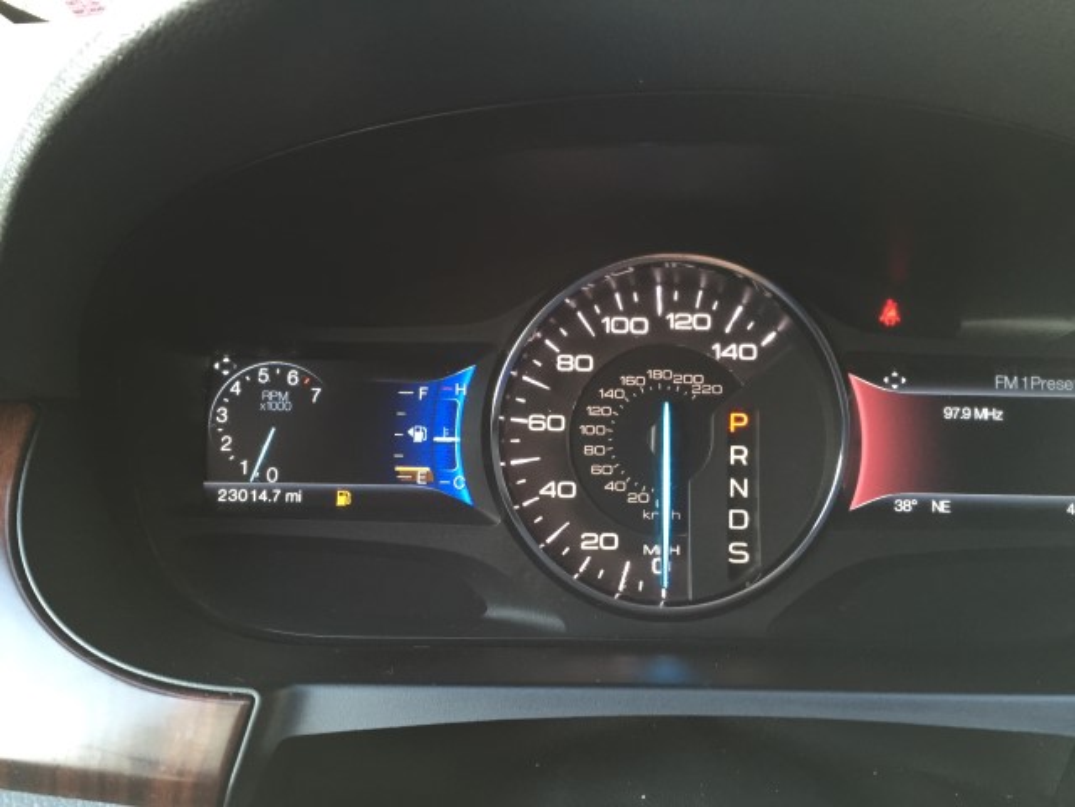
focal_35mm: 29
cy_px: 404
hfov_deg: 61.7
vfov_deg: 48.2
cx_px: 538
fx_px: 901
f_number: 2.2
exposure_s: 1/30
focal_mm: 4.15
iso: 100
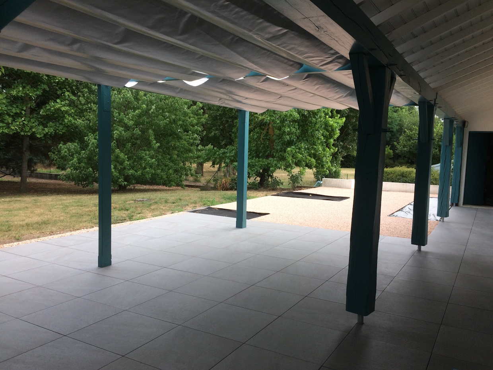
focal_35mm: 29
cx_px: 246
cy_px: 185
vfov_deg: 48.2
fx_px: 413
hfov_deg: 61.7
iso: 32
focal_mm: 4.15
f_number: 2.2
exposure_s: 1/436
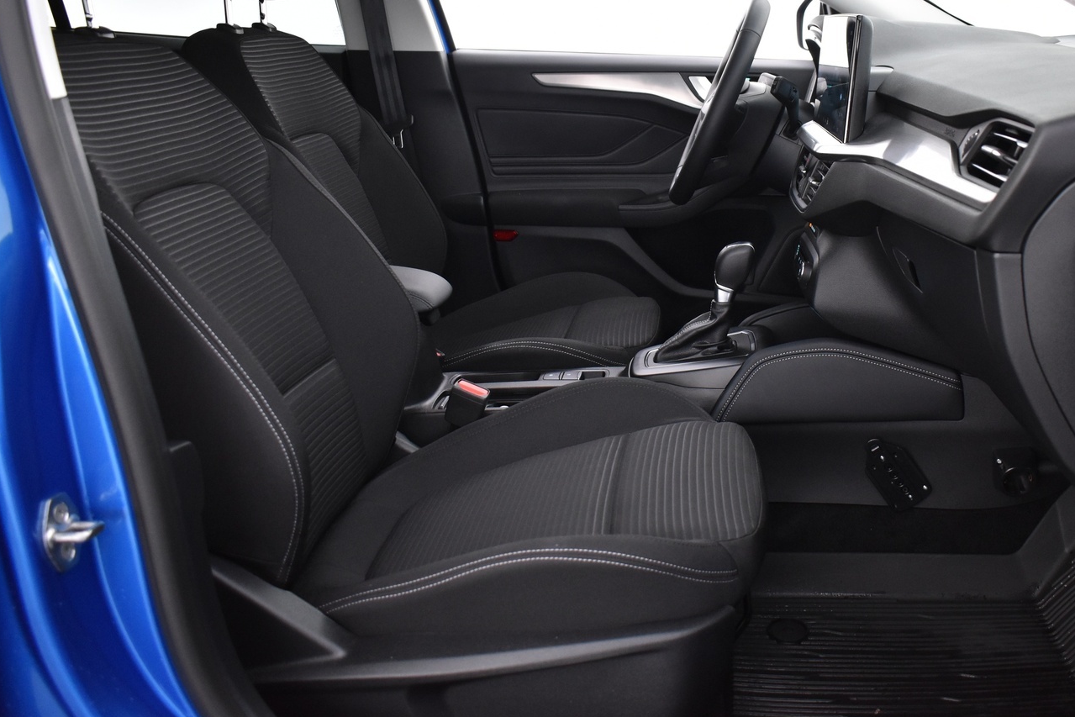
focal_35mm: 38
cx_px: 643
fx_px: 1135
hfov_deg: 50.4
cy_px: 279
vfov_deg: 34.9
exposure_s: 1/13
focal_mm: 20
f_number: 3.5
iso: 1250
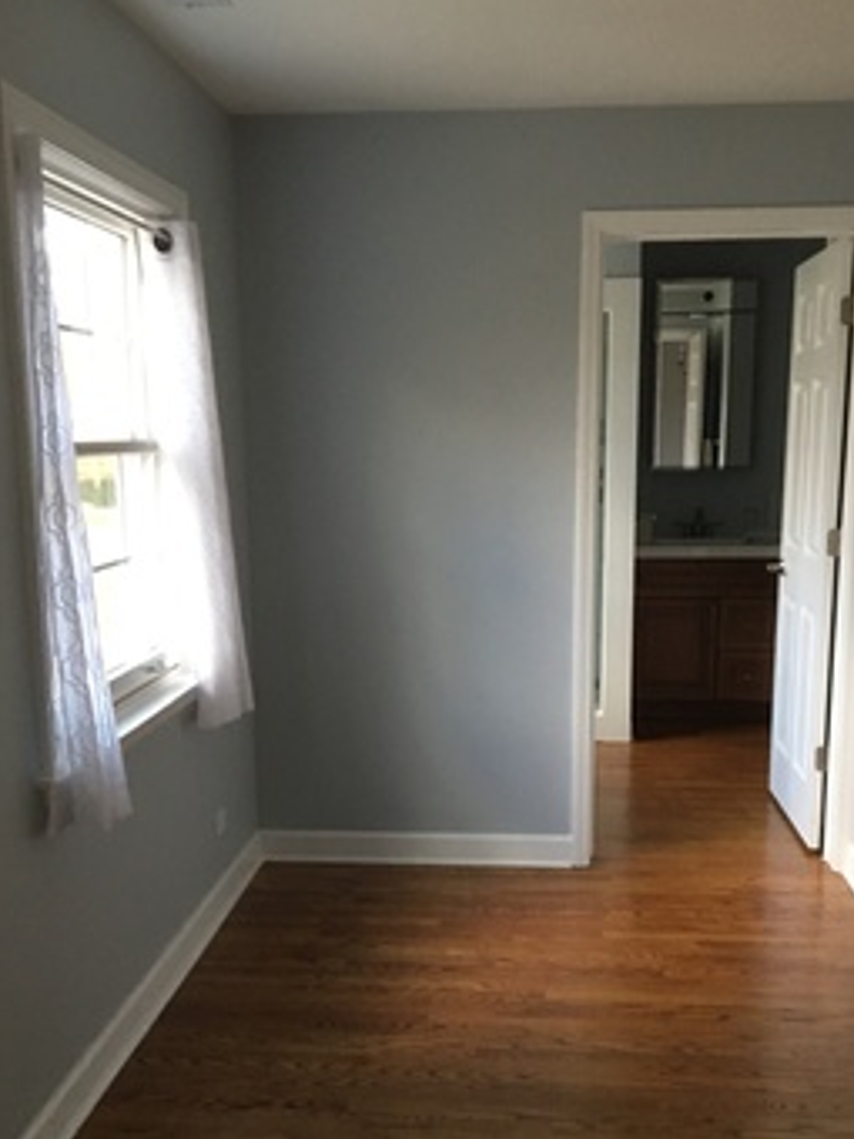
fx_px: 1349
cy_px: 714
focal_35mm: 41
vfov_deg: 45.4
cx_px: 455
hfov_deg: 35.1
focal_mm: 4.15
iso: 125
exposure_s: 1/30
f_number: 2.2
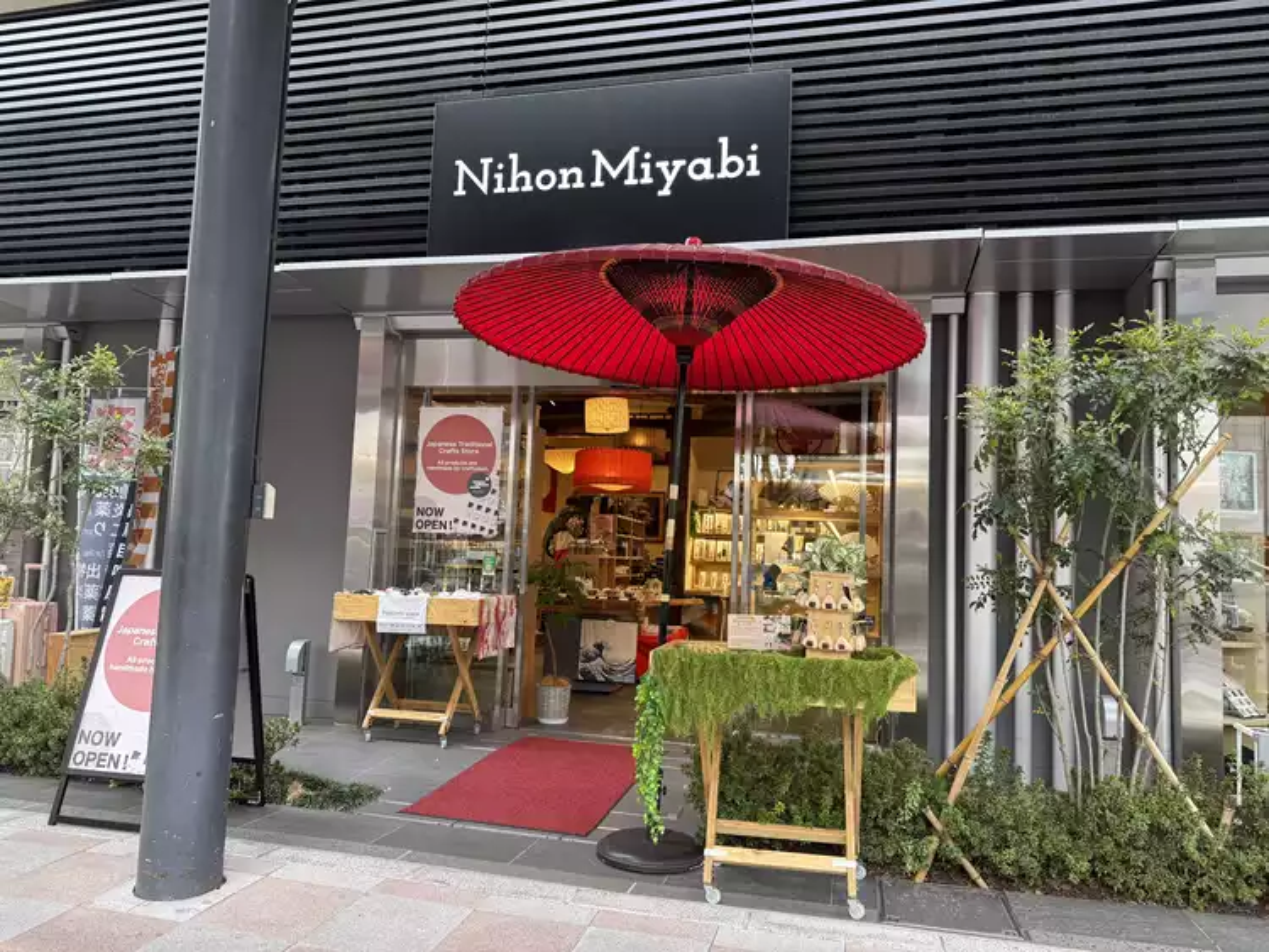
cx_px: 634
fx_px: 880
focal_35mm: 24
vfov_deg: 56.8
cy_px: 476
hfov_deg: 71.6
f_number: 1.78
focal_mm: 6.76
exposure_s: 1/100
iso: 80
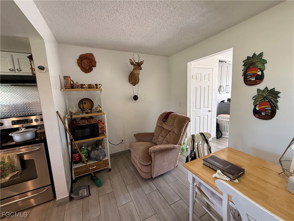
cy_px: 110
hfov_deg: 102.1
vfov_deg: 85.7
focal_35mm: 14
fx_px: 119
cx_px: 147
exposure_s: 1/100
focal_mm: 2.22
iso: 320
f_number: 2.2
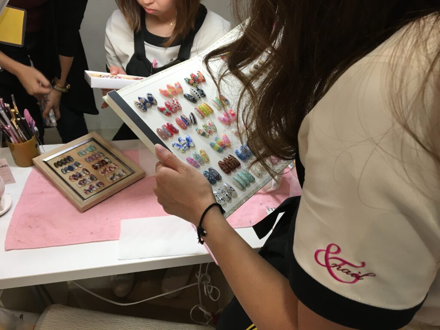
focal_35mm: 29
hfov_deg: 61.7
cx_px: 220
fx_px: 369
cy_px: 165
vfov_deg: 48.2
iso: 32
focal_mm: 4.15
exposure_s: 1/30
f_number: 2.2
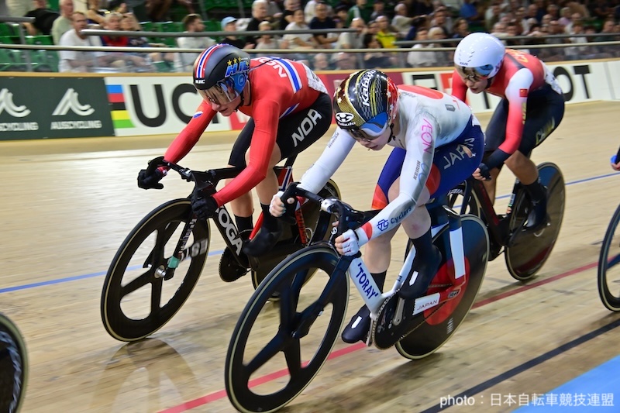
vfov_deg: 19.4
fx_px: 1205
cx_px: 310
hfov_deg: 28.8
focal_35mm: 70
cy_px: 206
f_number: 7.1
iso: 4000
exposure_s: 1/500
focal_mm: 70
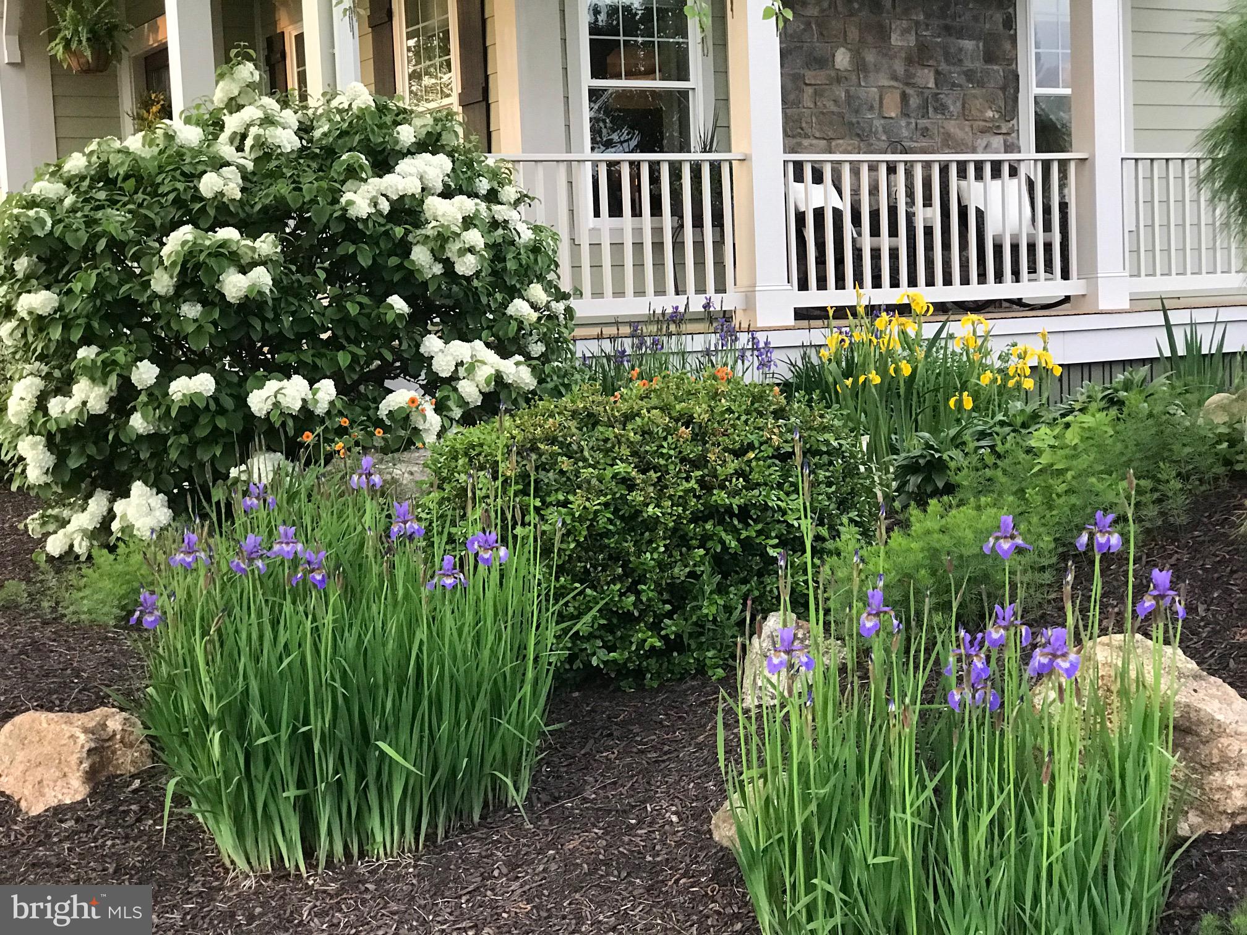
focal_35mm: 57
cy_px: 468
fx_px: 2053
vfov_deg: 25.7
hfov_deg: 33.8
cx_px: 624
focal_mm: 6.6
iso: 200
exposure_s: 1/60
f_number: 2.8
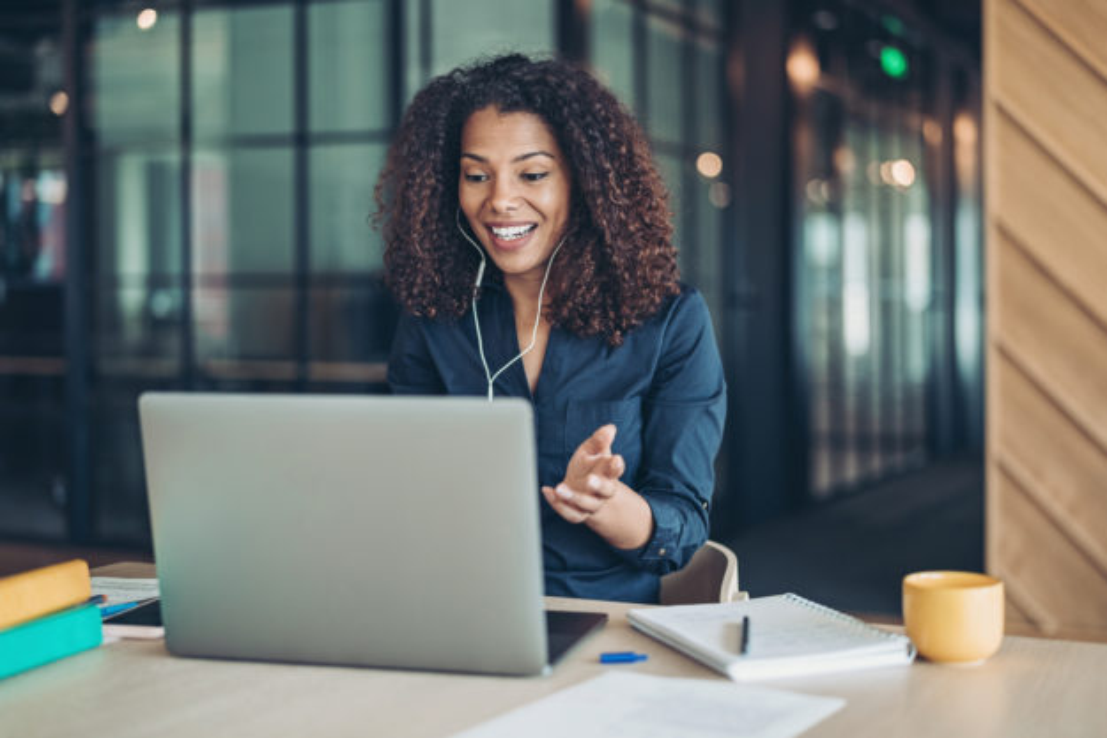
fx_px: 1538
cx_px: 554
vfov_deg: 27.0
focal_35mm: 50
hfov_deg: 39.6
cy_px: 369
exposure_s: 1/400
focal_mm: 50
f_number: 1.4
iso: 400
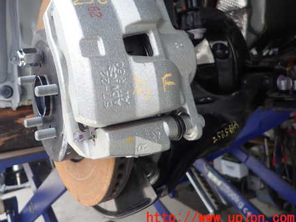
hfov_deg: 52.8
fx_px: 291
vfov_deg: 41.3
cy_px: 76
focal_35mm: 34
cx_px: 97
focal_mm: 4.5
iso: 100
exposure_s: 1/60
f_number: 2
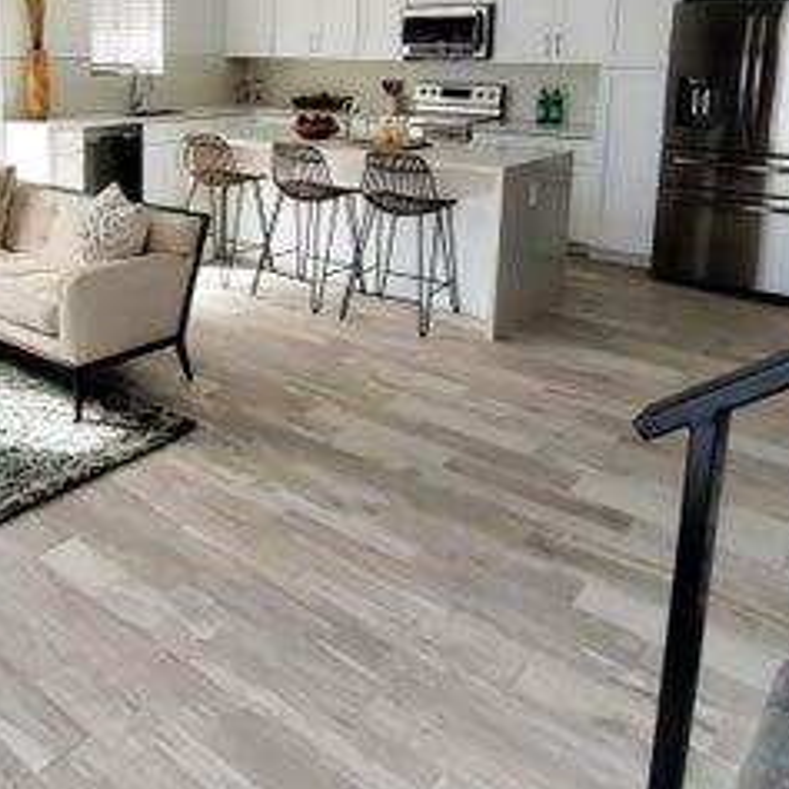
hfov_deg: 49.3
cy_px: 130
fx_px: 799
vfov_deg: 48.7
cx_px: 150
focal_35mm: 31
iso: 64
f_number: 2.2
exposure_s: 1/100
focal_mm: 1.8
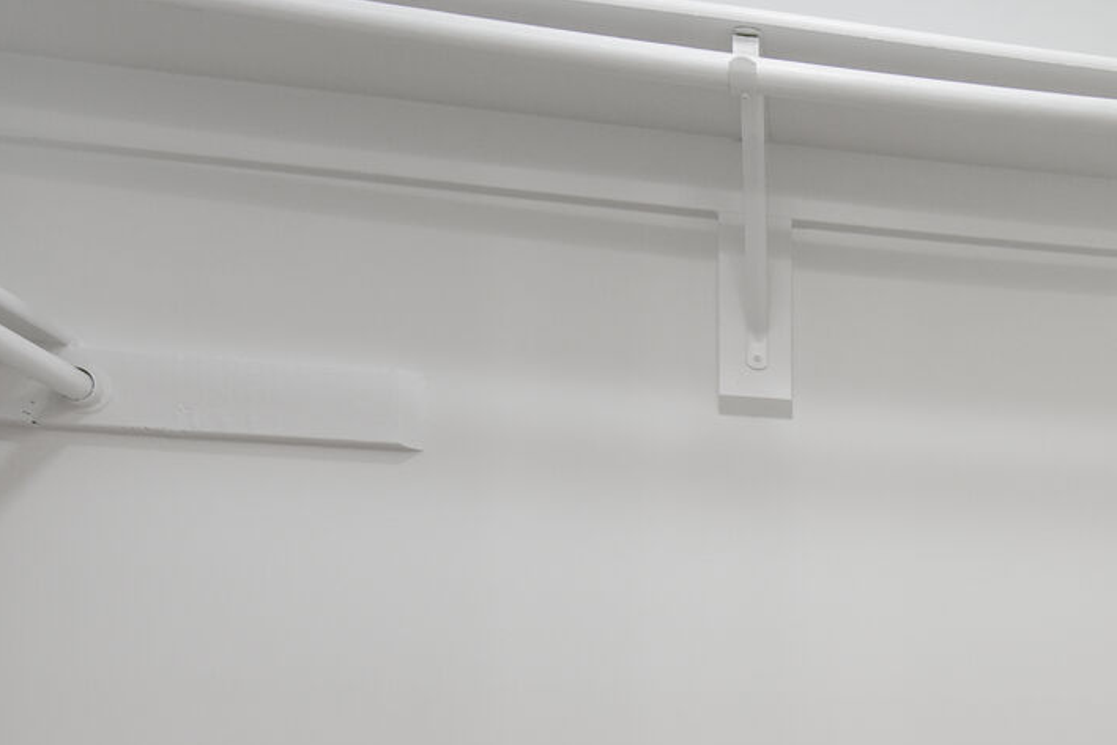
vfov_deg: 30.4
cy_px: 830
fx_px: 1210
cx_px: 1016
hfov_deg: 44.8
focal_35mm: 39
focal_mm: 16
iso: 200
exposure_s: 1/3
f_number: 8
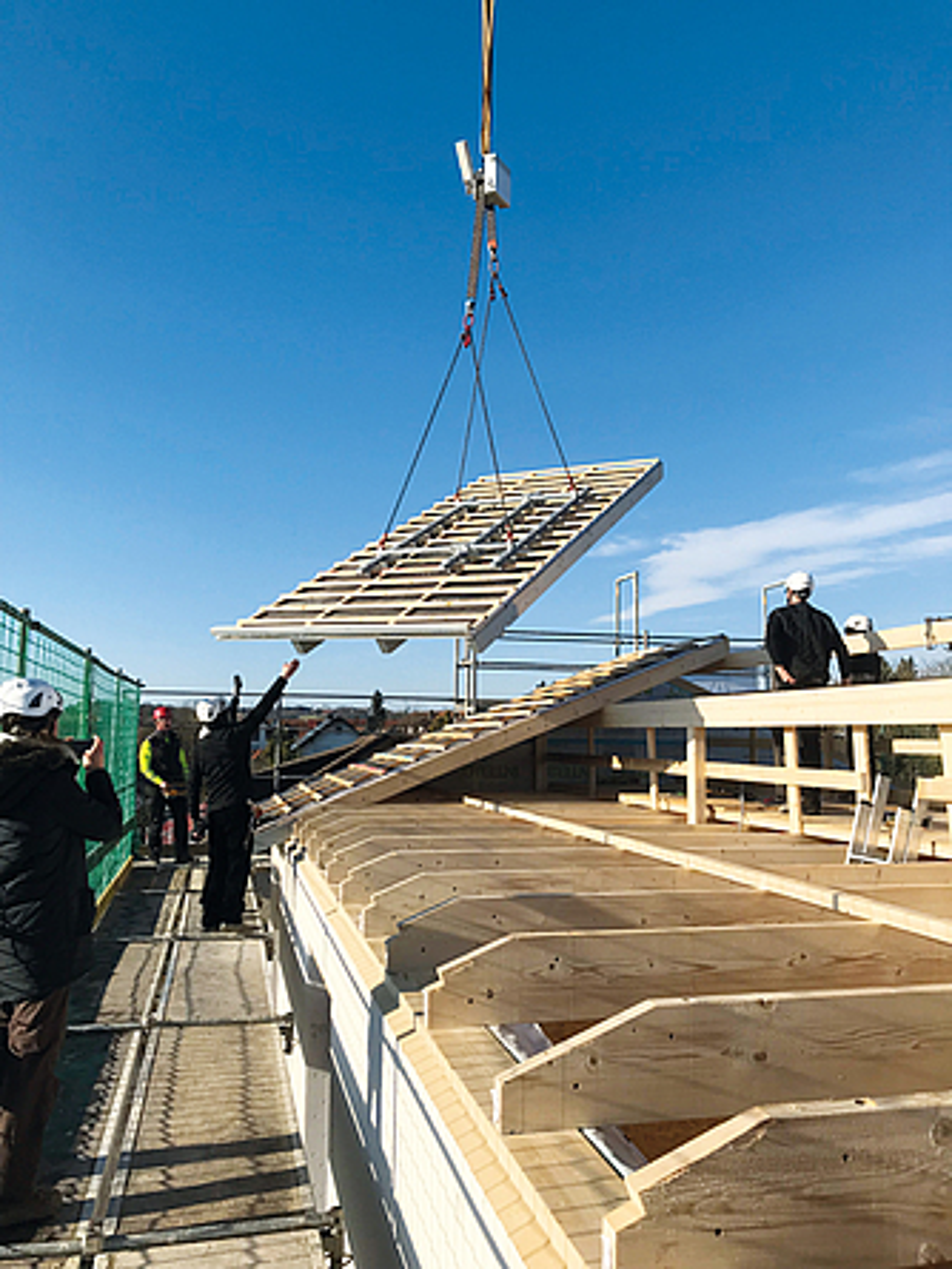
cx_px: 476
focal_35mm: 28
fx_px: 1026
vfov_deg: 63.4
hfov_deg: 49.8
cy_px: 634
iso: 20
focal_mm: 3.99
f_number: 1.8
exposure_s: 1/2994
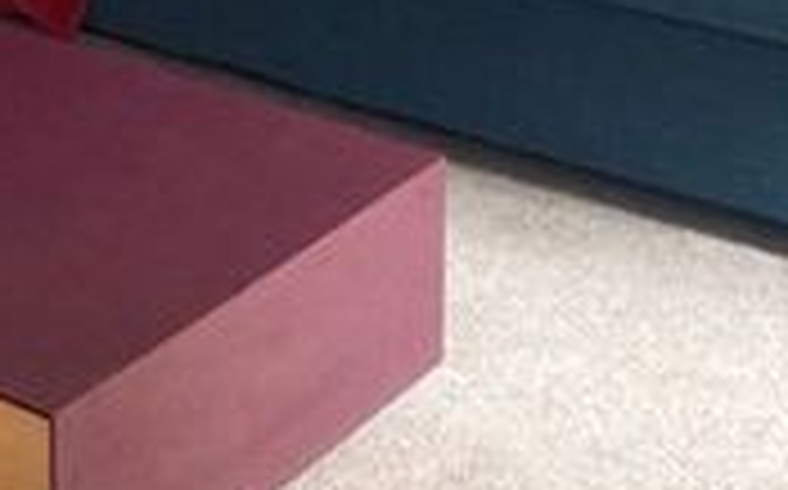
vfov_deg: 11.6
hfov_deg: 20.2
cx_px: 176
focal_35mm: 102
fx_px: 2188
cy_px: -450
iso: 200
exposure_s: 1/60
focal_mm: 3.99
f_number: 1.8
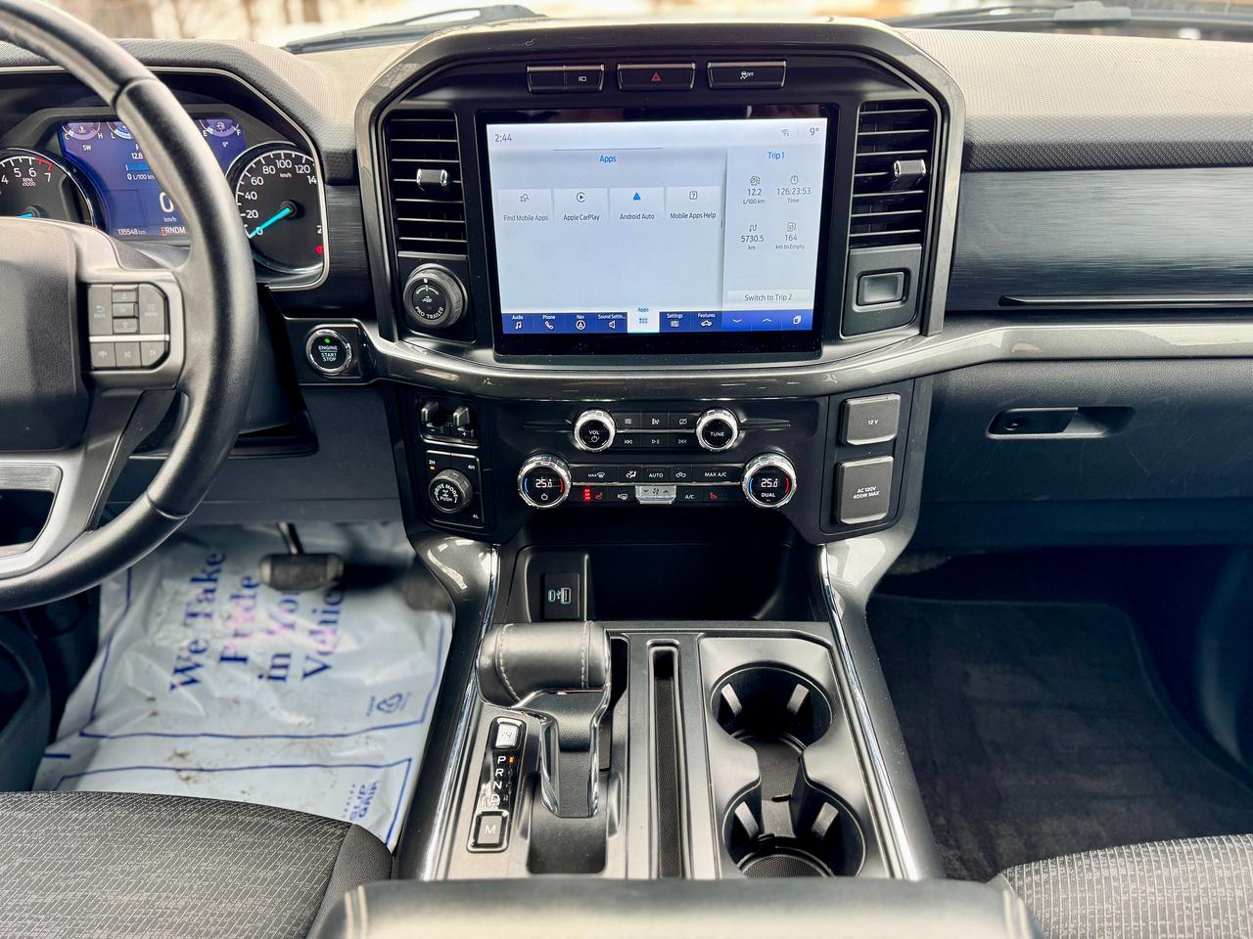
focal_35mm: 24
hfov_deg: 71.6
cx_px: 626
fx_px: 869
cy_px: 470
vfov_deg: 56.8
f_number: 1.78
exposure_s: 1/121
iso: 125
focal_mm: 6.76
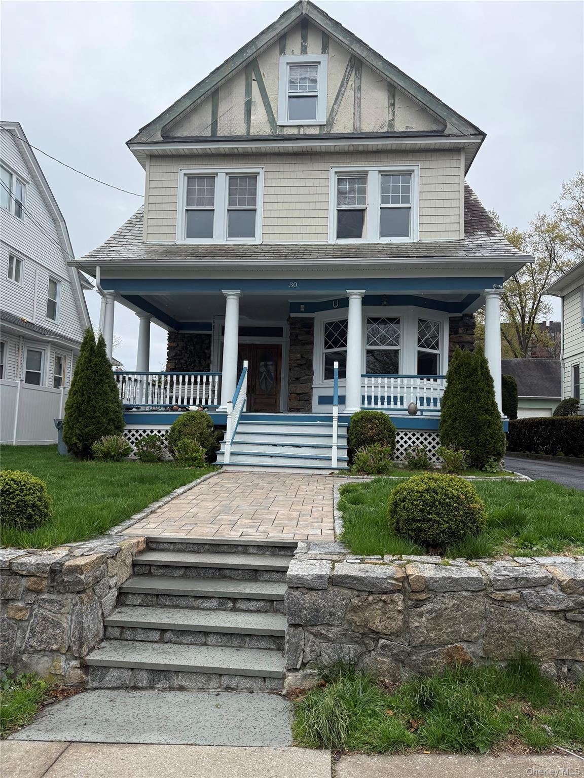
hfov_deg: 56.8
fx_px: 540
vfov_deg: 71.6
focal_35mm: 24
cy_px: 389
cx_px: 292
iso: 100
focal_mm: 6.76
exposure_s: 1/1727
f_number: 1.78
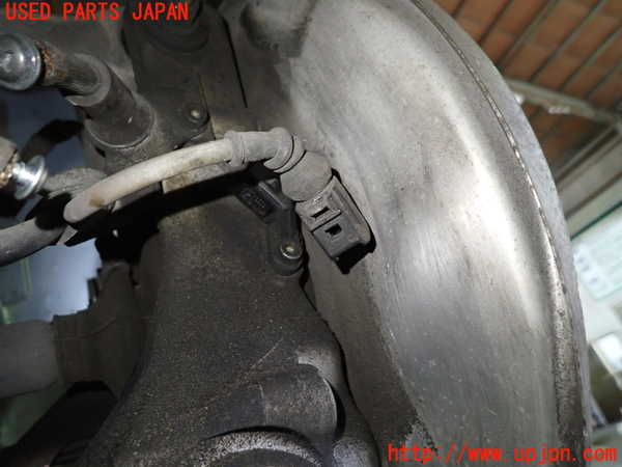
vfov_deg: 54.9
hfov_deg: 69.4
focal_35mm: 25
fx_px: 449
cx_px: 311
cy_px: 234
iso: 400
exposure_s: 1/30
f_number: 2
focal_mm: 4.5
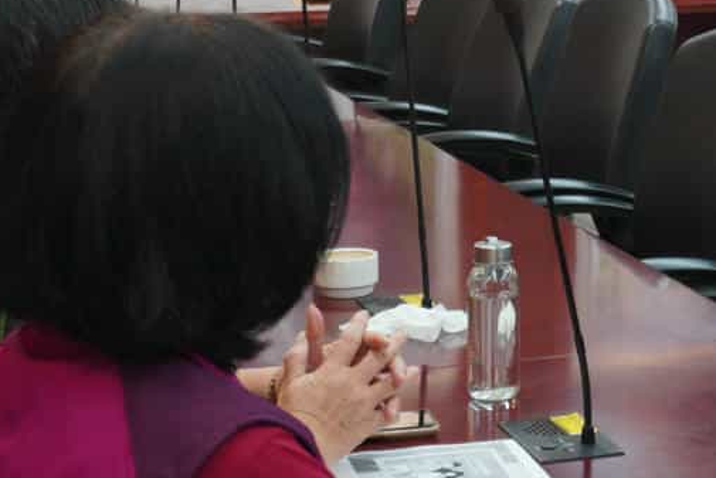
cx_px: 832
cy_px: -61
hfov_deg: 15.7
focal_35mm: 126
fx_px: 2507
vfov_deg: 10.7
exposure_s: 1/30
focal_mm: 20
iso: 200
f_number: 4
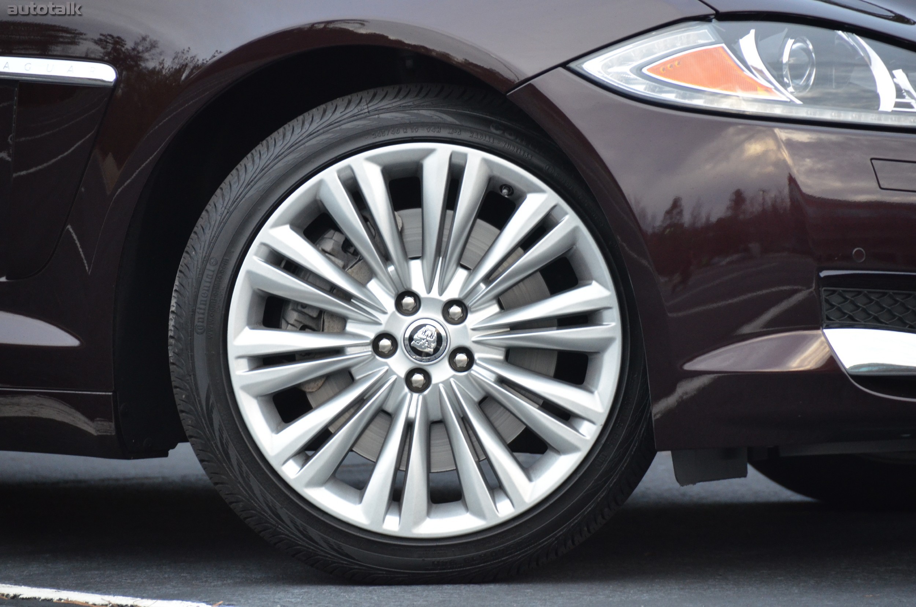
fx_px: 7618
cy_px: 304
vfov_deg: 4.6
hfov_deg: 6.9
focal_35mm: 300
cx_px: 458
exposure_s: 1/80
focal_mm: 200
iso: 1600
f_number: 5.6
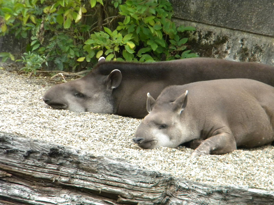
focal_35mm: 238
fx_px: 1884
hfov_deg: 8.3
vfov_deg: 6.2
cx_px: 137
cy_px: 102
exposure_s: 1/326
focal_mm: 43.1
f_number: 5.4
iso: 400
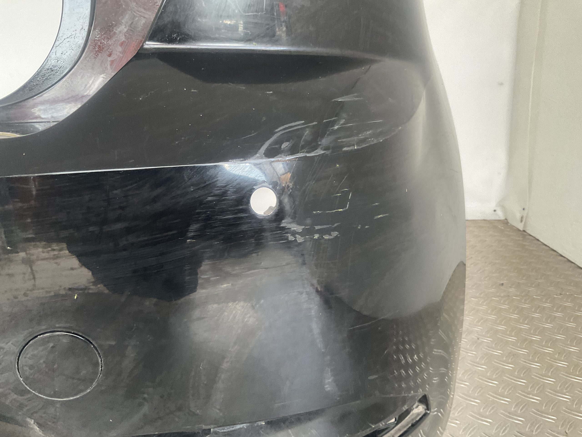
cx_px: 291
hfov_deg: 61.7
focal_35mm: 29
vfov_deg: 48.2
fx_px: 488
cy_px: 218
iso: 125
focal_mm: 3
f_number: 1.8
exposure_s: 1/50
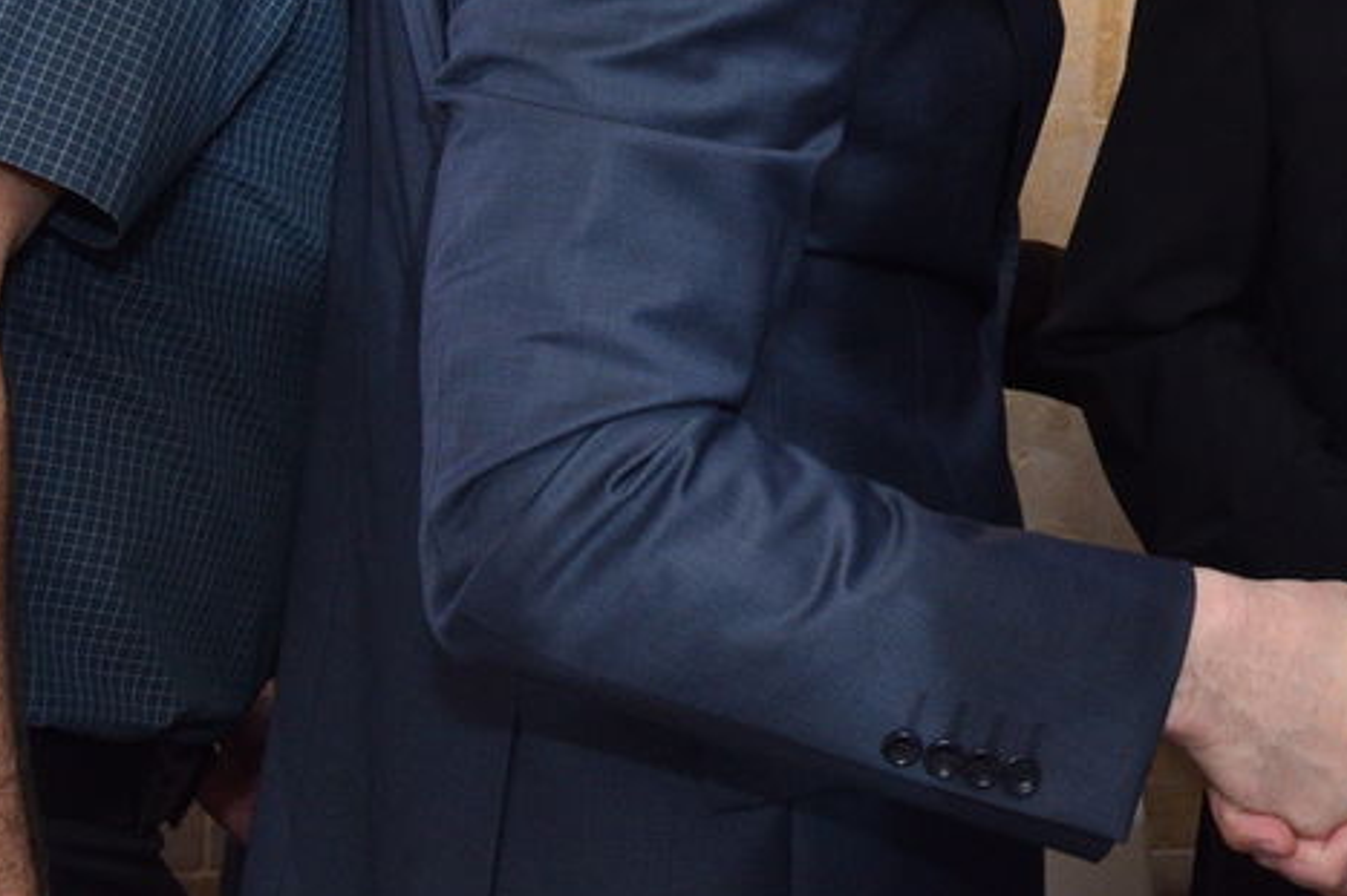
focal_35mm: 93
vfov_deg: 14.2
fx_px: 3478
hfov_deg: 20.9
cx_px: 1468
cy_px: -238
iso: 1000
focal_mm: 31
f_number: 6.3
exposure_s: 1/160
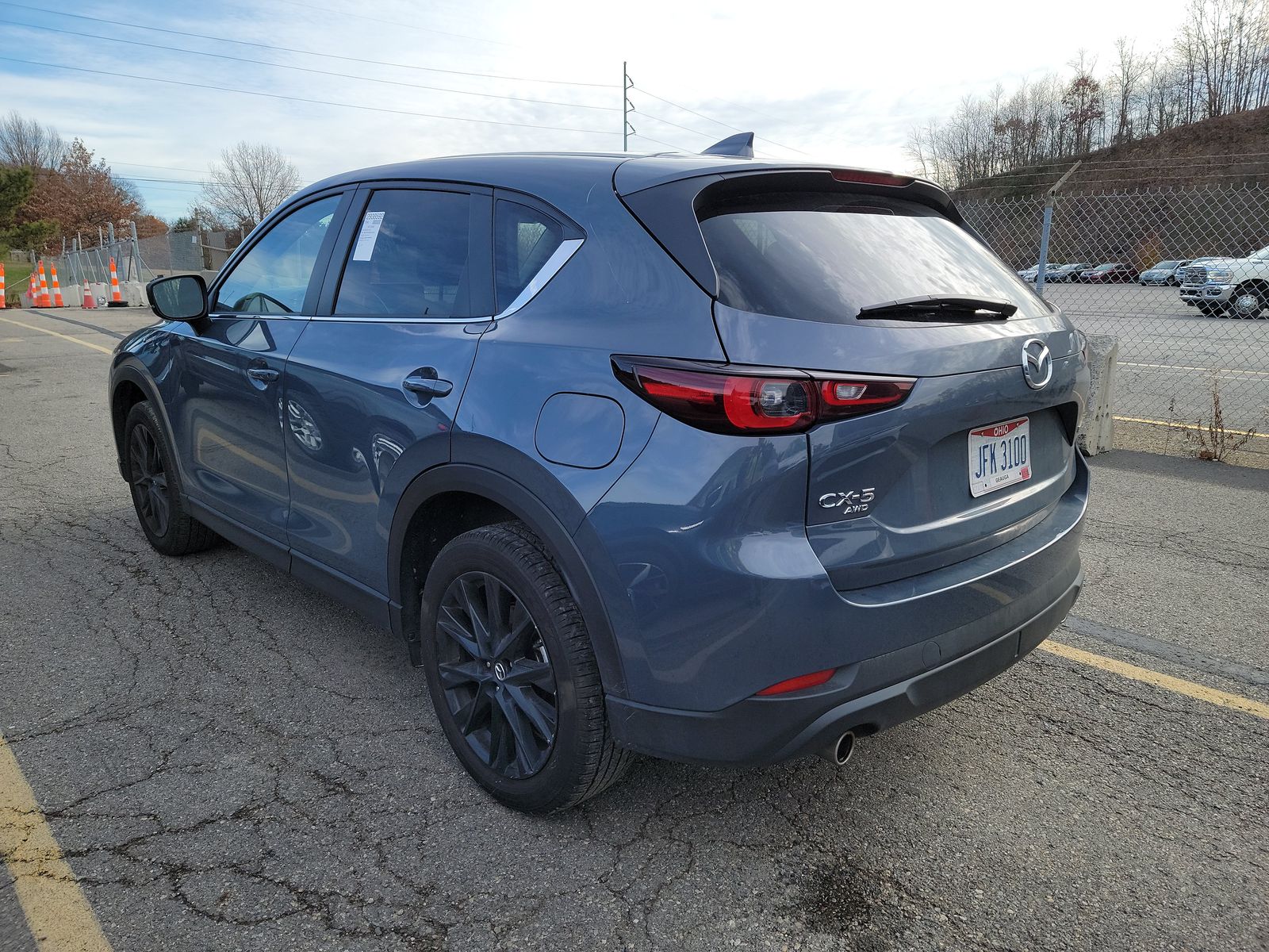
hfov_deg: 71.6
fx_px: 880
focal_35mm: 24
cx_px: 634
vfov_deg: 56.8
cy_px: 476
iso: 50
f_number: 1.8
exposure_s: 1/412
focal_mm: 6.7
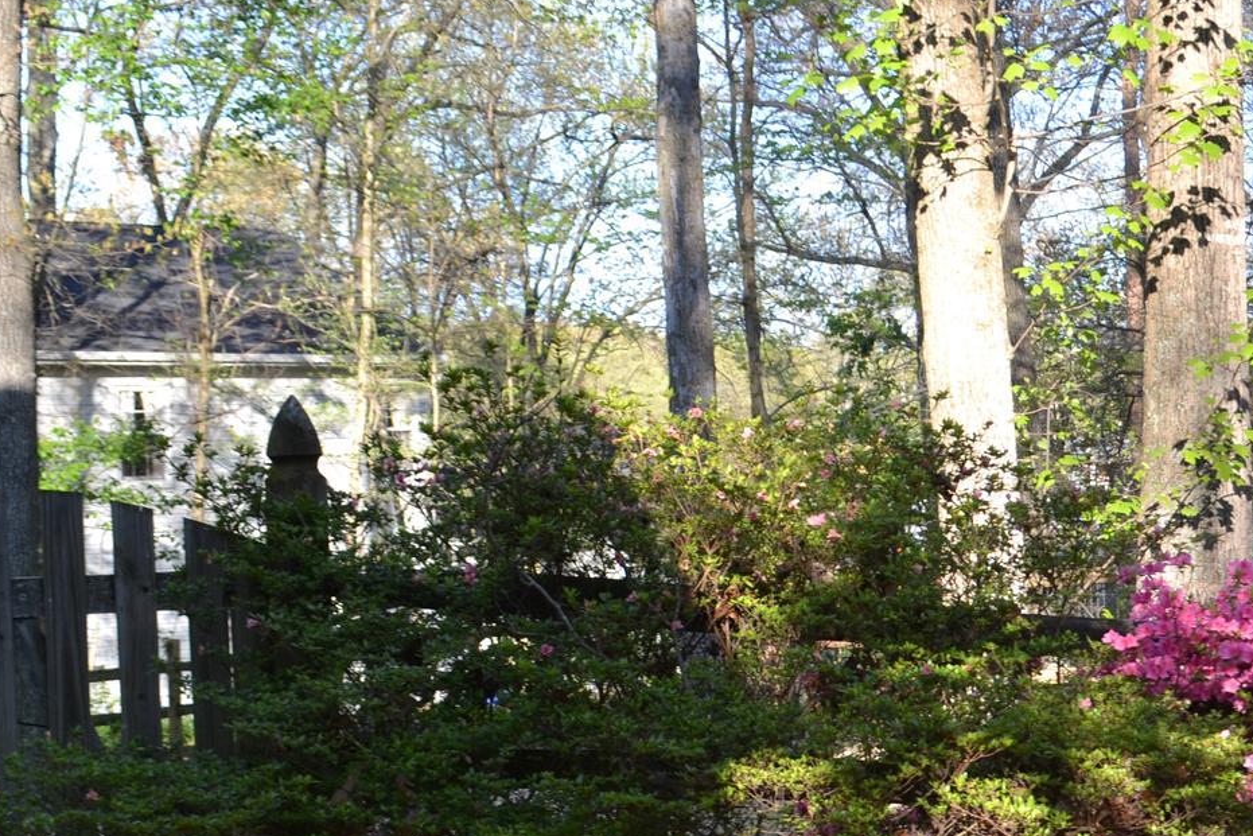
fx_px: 2297
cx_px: 864
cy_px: 589
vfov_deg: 20.5
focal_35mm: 66
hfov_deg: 30.2
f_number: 5.6
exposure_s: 1/125
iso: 125
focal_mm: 20
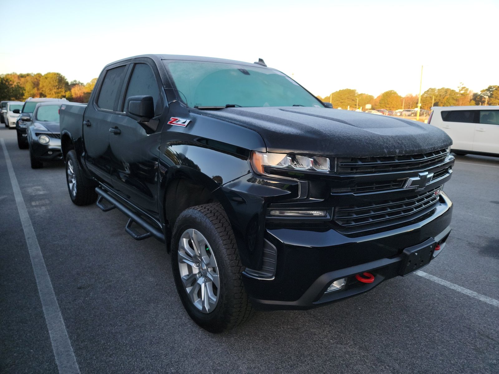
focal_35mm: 24
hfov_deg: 71.6
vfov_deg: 56.8
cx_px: 250
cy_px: 187
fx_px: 346
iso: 51
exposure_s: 1/119
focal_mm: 6.7
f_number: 1.8
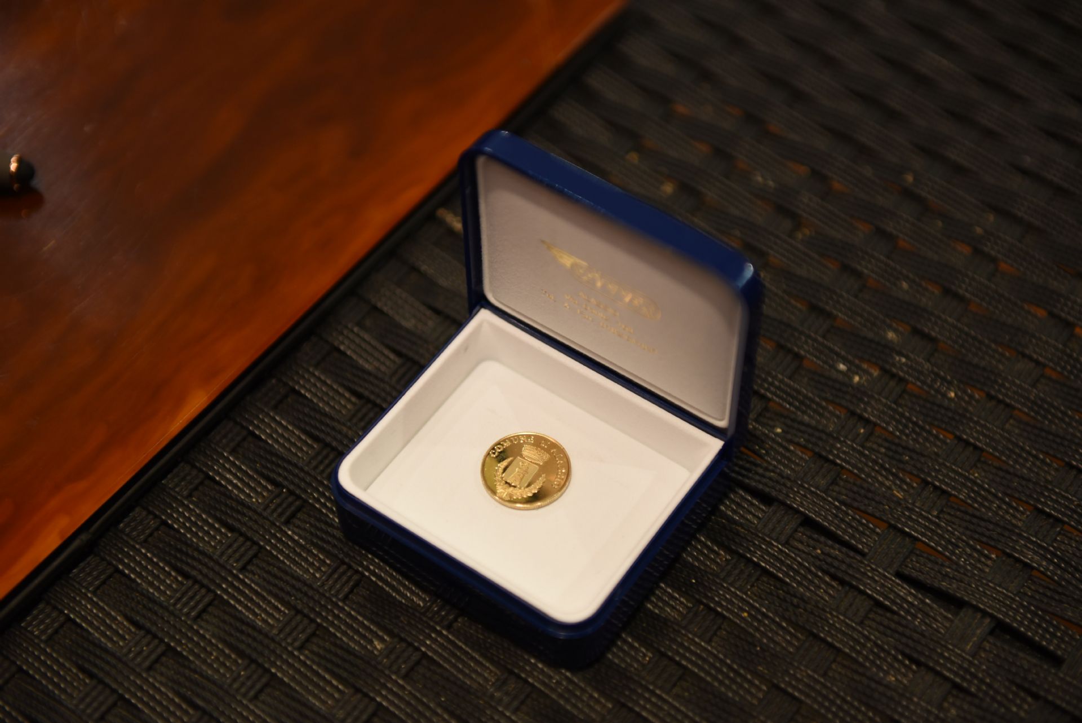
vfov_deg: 19.5
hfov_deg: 28.8
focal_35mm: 70
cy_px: 362
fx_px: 2105
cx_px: 541
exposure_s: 1/160
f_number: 2.8
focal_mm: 70
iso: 800
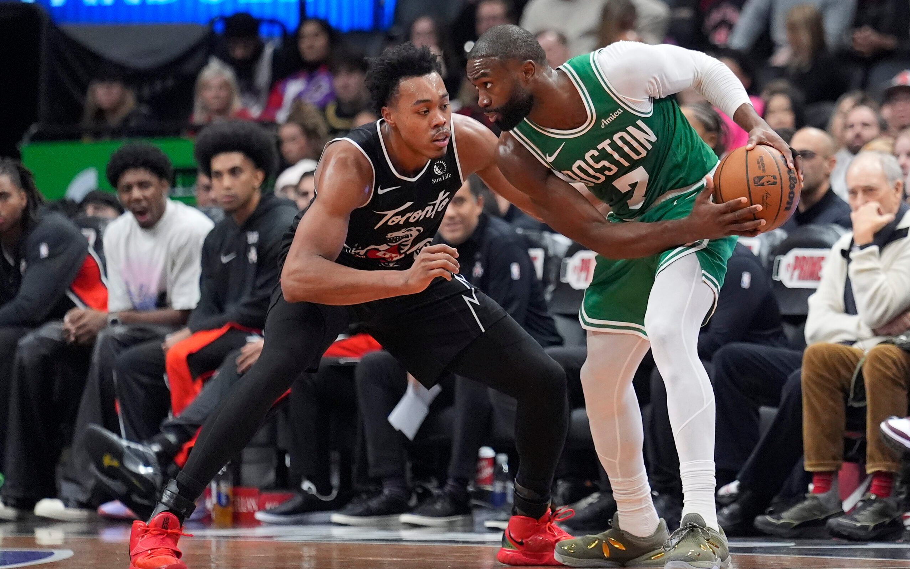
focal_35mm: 205
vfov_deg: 6.4
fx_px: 5084
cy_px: 299
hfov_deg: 10.2
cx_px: 457
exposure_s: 1/1600
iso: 4000
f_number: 2.8
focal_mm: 200
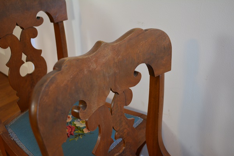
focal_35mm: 39
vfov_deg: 34.2
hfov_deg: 49.6
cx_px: 117
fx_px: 253
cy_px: 78
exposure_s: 1/50
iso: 800
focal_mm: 26
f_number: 4.2
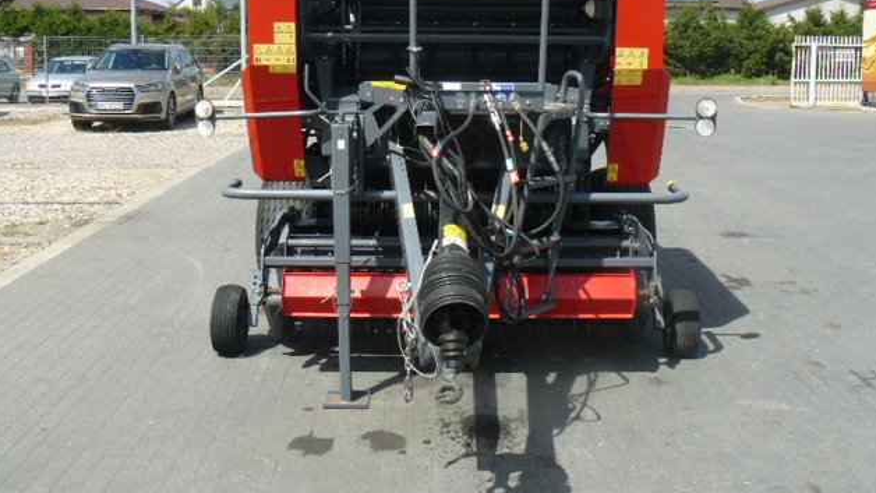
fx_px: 929
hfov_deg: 50.5
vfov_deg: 29.6
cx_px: 439
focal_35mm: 40
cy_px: 180
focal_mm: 6
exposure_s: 1/320
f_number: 5.6
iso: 100
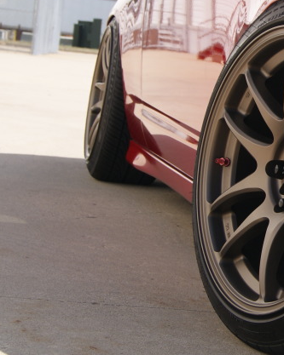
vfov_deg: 15.8
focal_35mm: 121
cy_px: 109
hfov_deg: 12.2
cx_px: 408
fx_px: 1274
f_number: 8
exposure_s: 1/200
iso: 100
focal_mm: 35
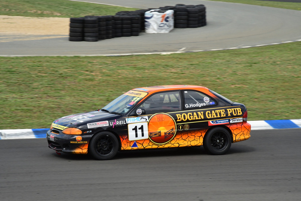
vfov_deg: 11.4
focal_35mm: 120
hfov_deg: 17.1
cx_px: 150
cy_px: 100
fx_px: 1004
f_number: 11
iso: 400
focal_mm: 80
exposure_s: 1/400
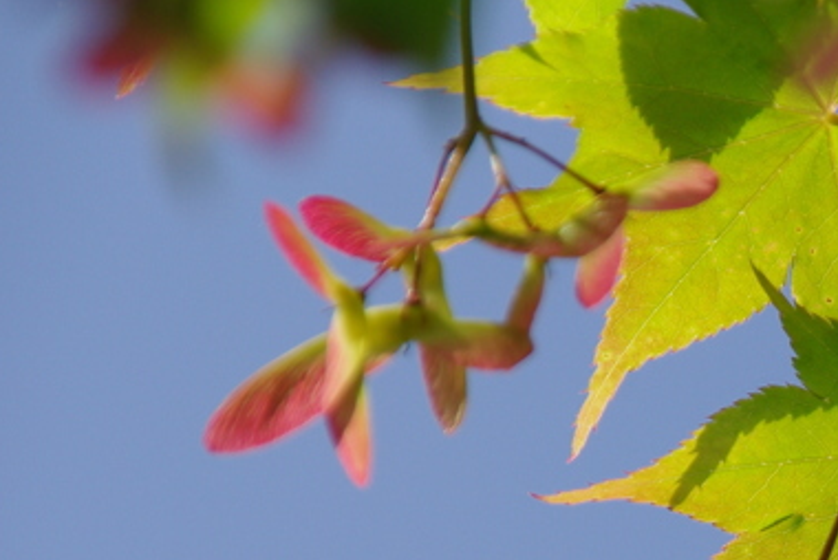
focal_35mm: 808
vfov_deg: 1.7
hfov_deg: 2.5
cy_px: 577
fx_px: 18822
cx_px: 1008
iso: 100
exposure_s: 1/500
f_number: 6.7
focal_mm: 200
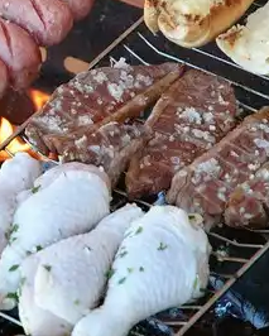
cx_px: -63
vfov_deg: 6.5
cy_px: 88
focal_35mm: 296
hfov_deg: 5.2
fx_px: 2944
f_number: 4.5
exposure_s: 1/100
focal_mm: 70
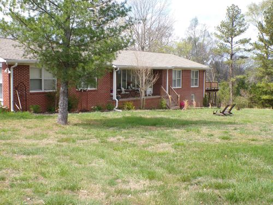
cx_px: 136
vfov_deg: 34.3
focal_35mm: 42
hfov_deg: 44.8
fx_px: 331
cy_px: 102
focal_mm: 7.6
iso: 100
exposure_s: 1/220
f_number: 5.1
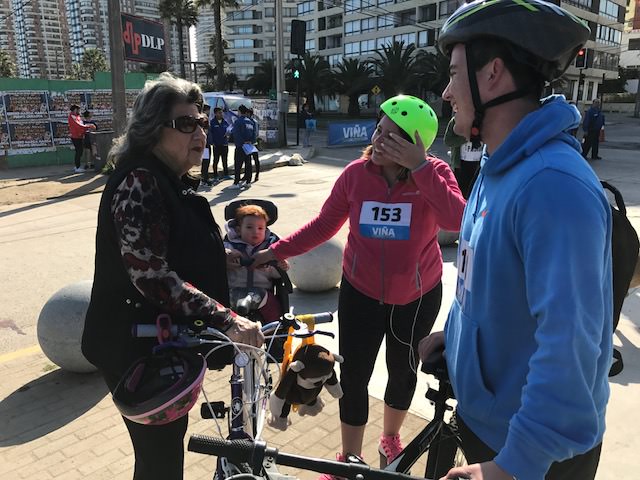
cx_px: 320
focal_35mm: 28
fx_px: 518
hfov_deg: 63.4
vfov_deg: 49.7
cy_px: 240
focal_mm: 3.99
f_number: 1.8
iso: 20
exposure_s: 1/1570
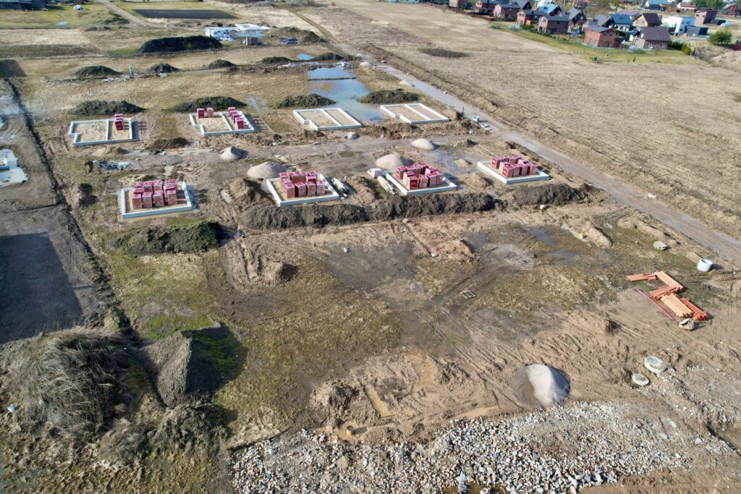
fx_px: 453
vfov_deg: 57.2
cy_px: 247
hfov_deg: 78.6
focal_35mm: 22
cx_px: 370
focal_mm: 8.38
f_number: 2.8
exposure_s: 1/800
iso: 100
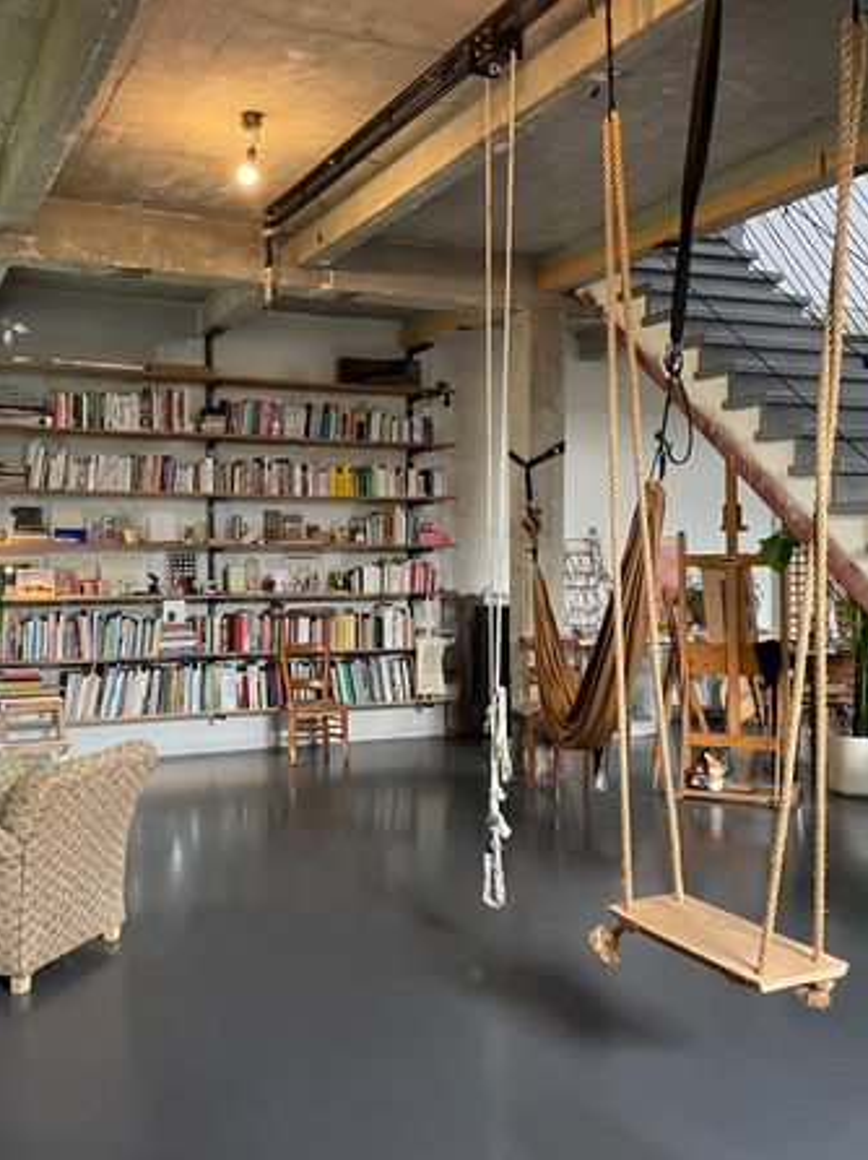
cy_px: 583
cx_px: 361
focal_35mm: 35
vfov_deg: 52.7
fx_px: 1171
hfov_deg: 40.5
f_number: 1.6
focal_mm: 4.2
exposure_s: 1/50
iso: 250
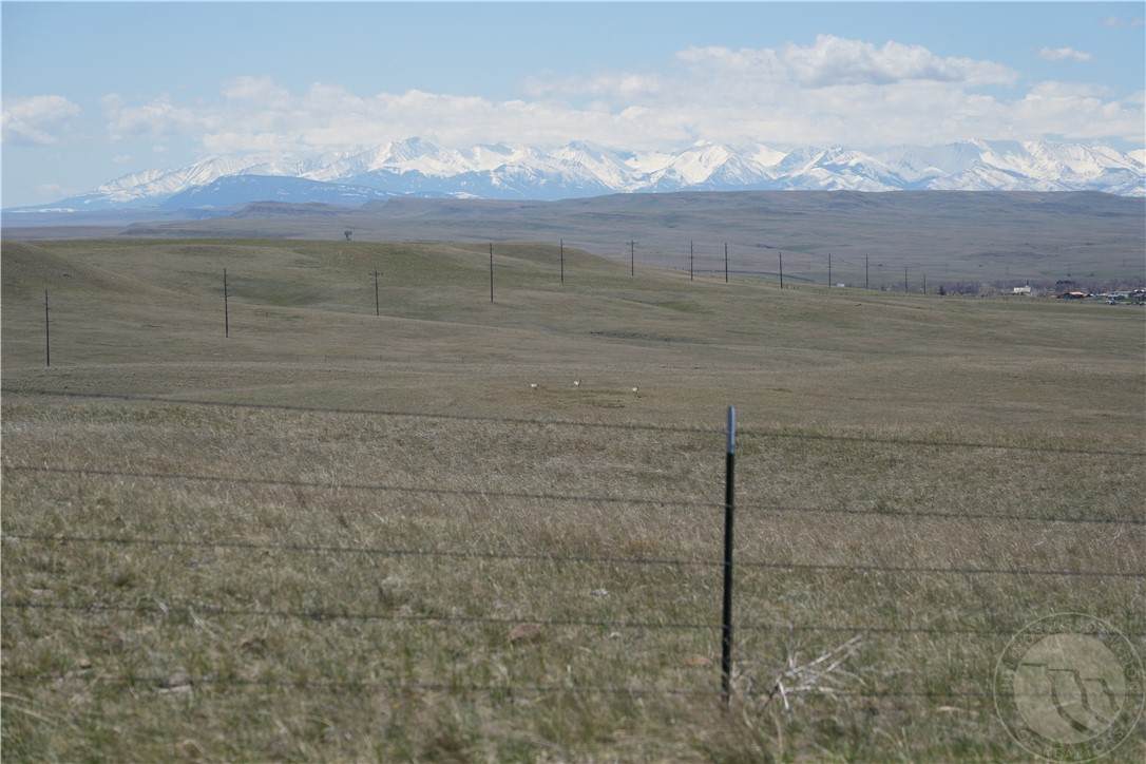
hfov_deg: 19.5
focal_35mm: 105
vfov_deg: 13.0
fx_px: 3342
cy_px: 382
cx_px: 573
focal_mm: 105
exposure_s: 1/500
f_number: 6.3
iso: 100
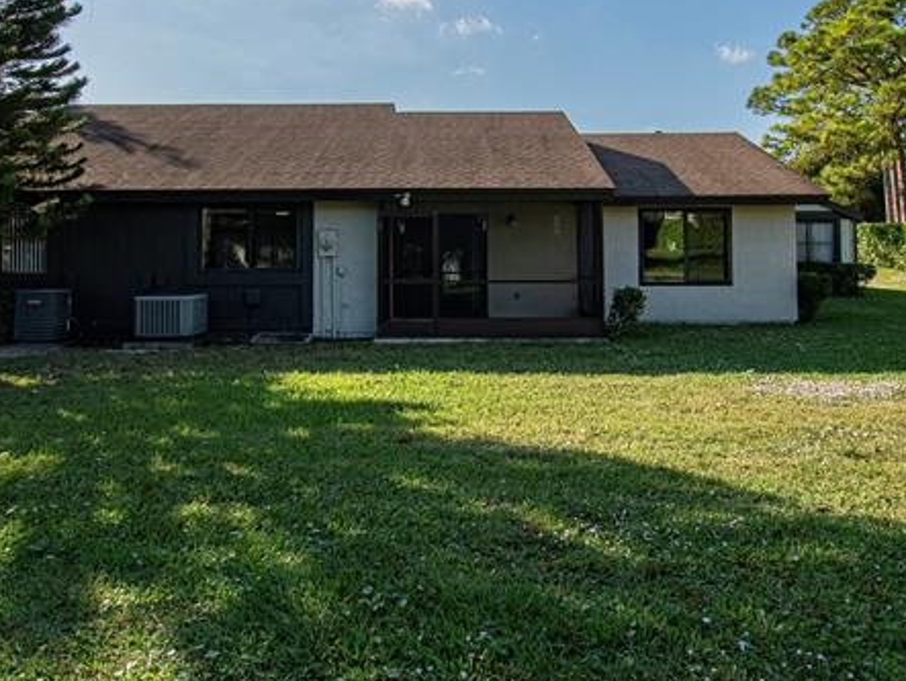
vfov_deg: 52.1
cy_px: 223
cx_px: 440
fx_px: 681
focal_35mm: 26
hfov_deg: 67.2
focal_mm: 10
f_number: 8
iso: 200
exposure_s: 1/320
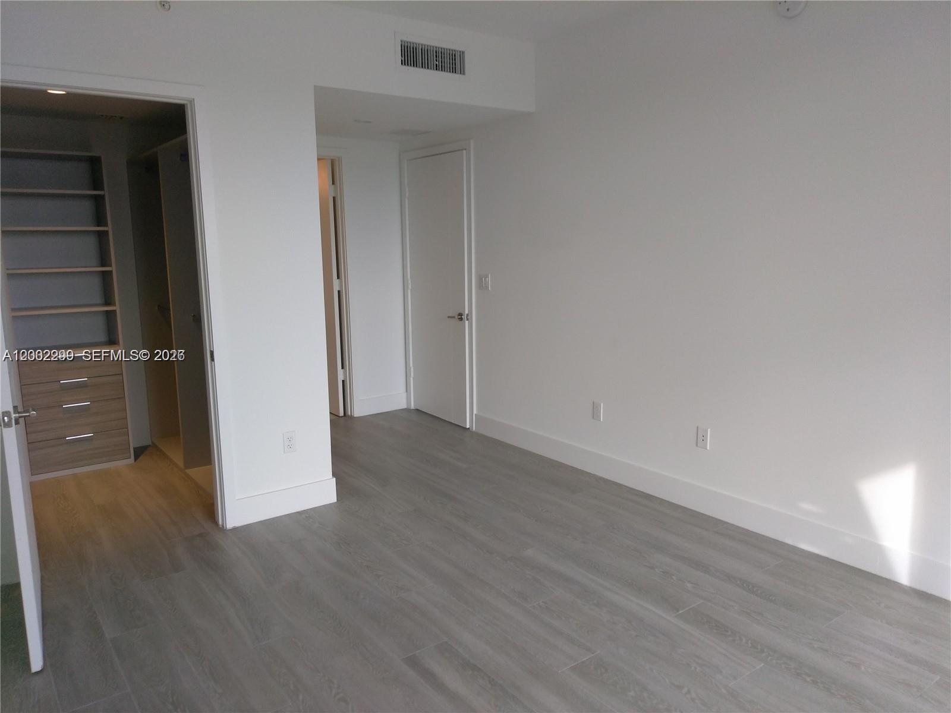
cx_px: 476
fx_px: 549
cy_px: 356
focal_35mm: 20
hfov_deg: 81.7
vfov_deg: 66.0
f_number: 2.2
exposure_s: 1/30
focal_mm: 3.46
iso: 119
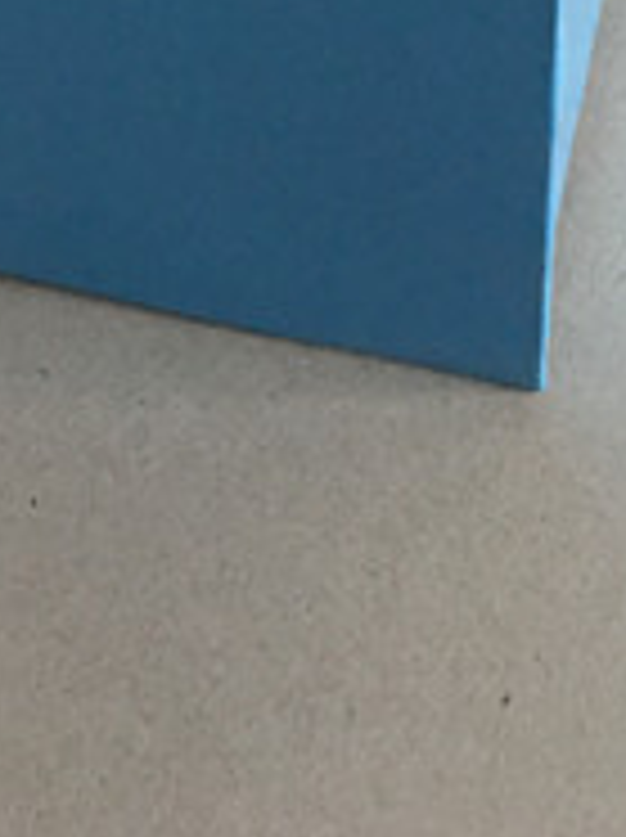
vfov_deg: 17.2
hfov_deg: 14.7
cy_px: -526
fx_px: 2417
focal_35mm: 100
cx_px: 216
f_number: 2.2
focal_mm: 4.15
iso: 80
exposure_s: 1/10
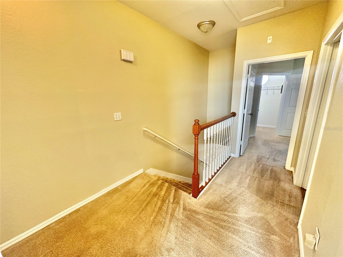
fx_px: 139
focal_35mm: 14
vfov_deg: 85.7
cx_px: 172
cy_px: 128
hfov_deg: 102.1
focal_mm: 2.22
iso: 200
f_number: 2.2
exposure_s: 1/60
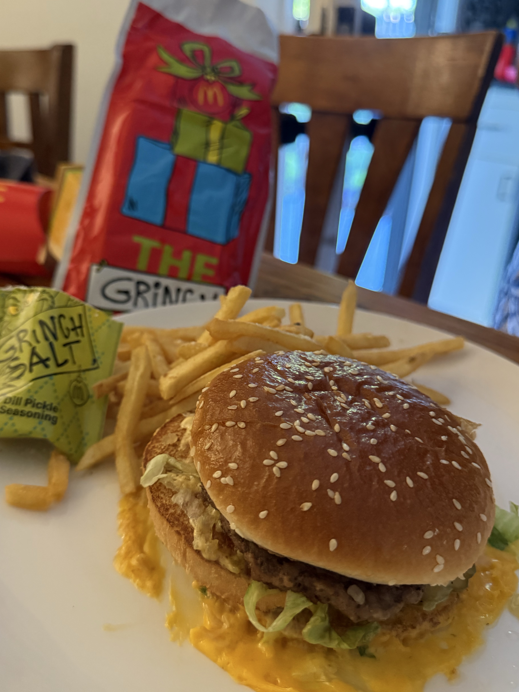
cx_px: 237
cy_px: 336
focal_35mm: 28
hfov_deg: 49.7
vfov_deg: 63.4
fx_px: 560
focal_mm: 6.76
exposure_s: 1/60
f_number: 1.78
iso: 800
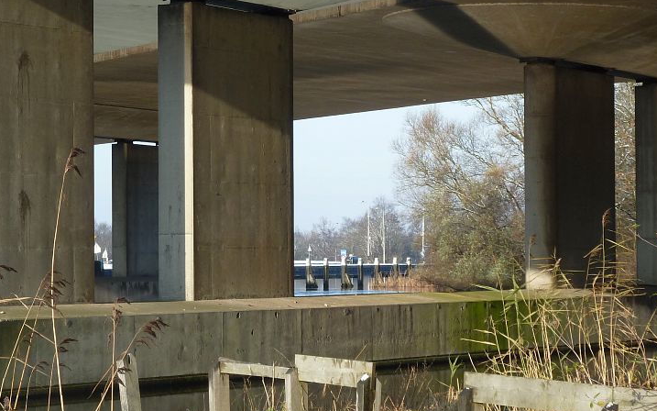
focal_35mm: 118
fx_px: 2113
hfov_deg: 17.7
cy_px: 230
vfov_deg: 11.1
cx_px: 302
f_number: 4.2
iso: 80
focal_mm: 12.8
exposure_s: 1/200
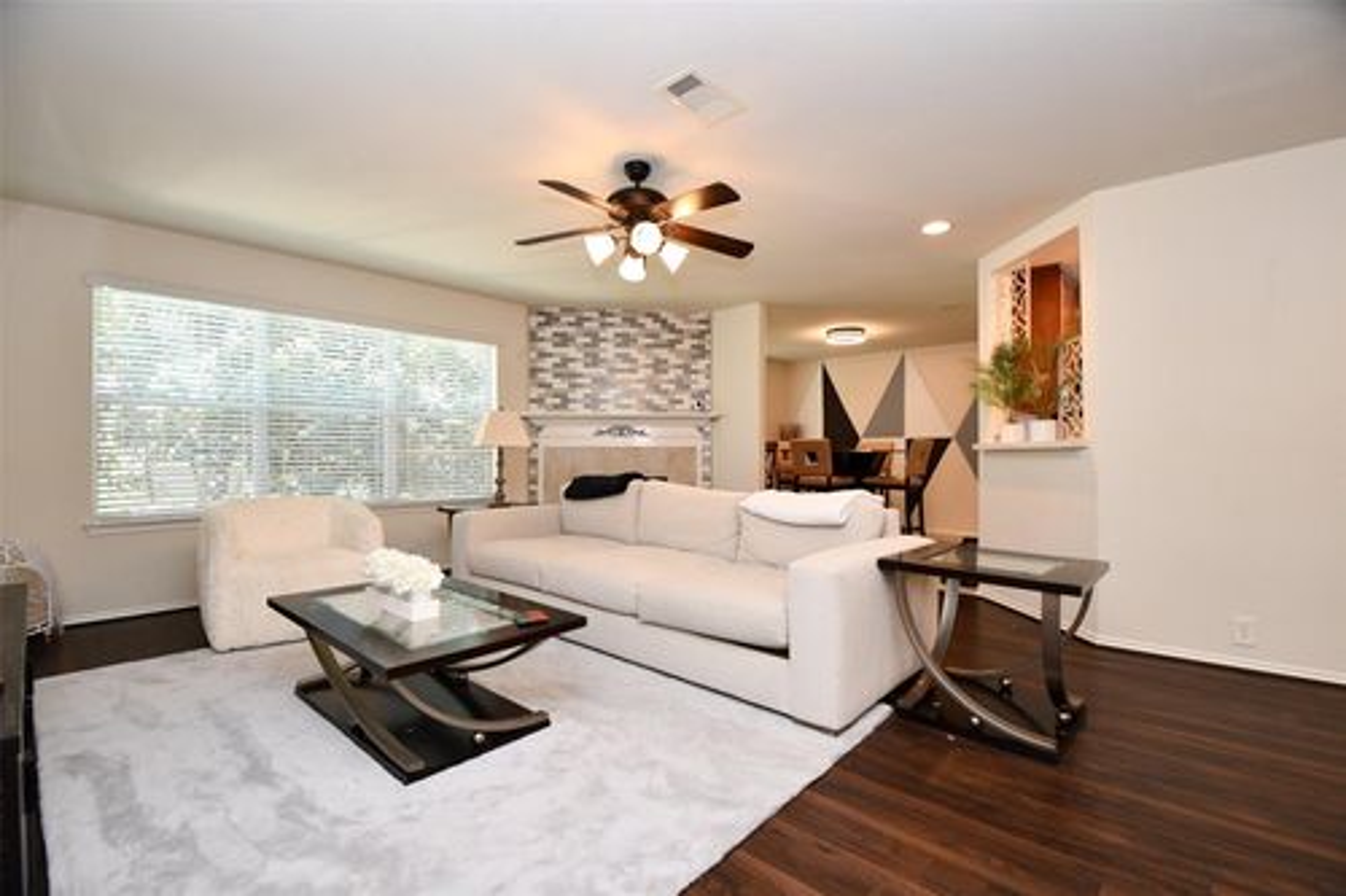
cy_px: 448
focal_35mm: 15
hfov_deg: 100.4
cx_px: 673
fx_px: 561
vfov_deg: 77.3
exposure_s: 1/60
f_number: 4
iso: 500
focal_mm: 10
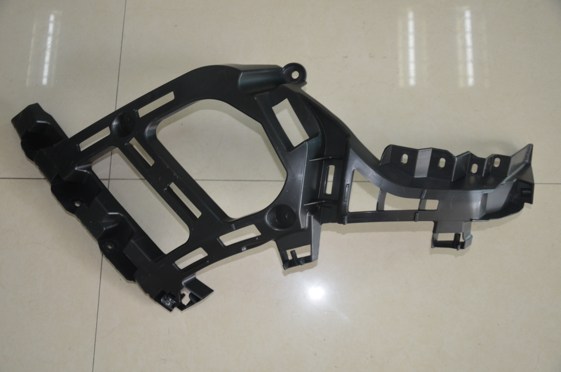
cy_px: 186
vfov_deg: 35.3
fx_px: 583
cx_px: 280
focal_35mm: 38
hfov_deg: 51.4
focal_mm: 25
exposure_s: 1/60
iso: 500
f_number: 4
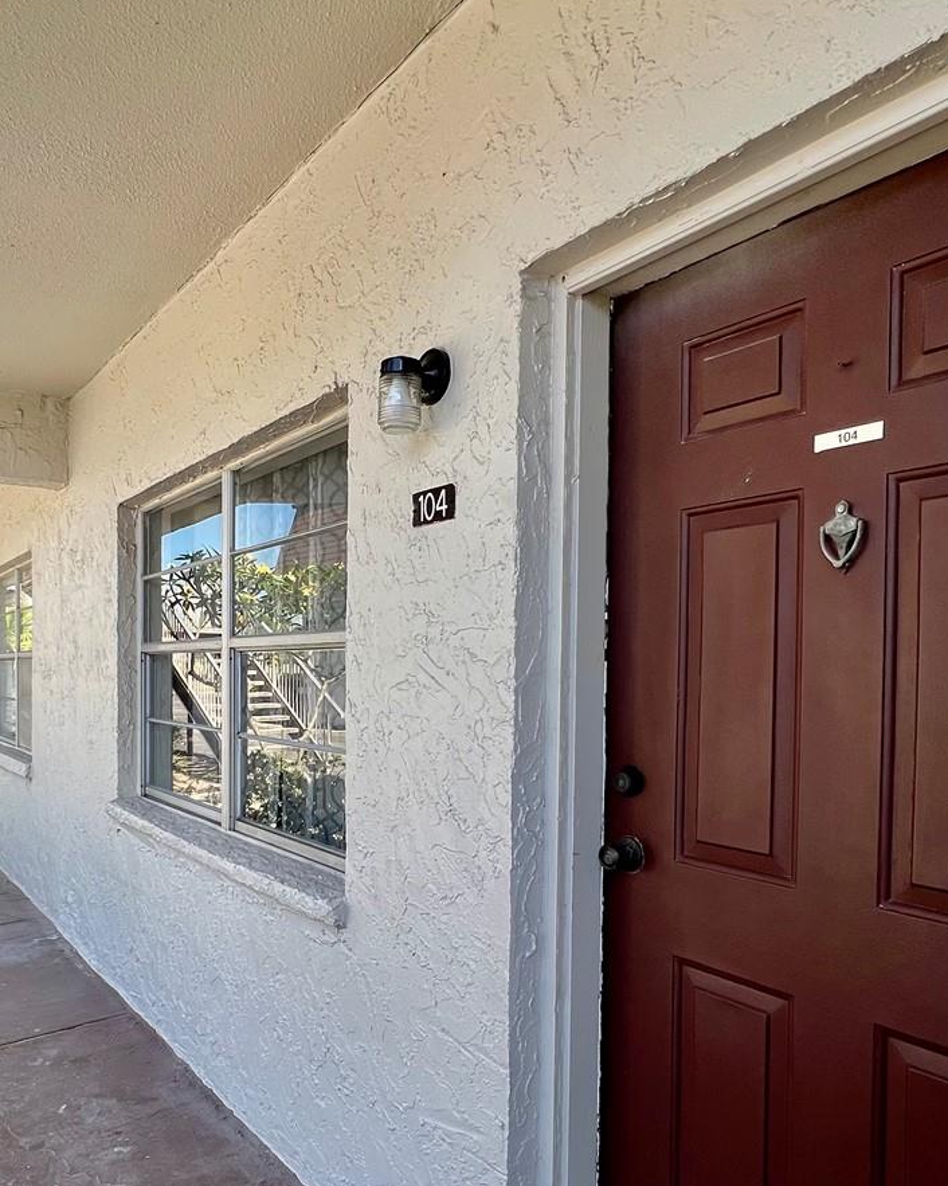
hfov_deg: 60.2
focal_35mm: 23
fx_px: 807
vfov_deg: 72.1
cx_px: 365
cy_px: 689
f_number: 1.8
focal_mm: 1.57
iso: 32
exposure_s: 1/288
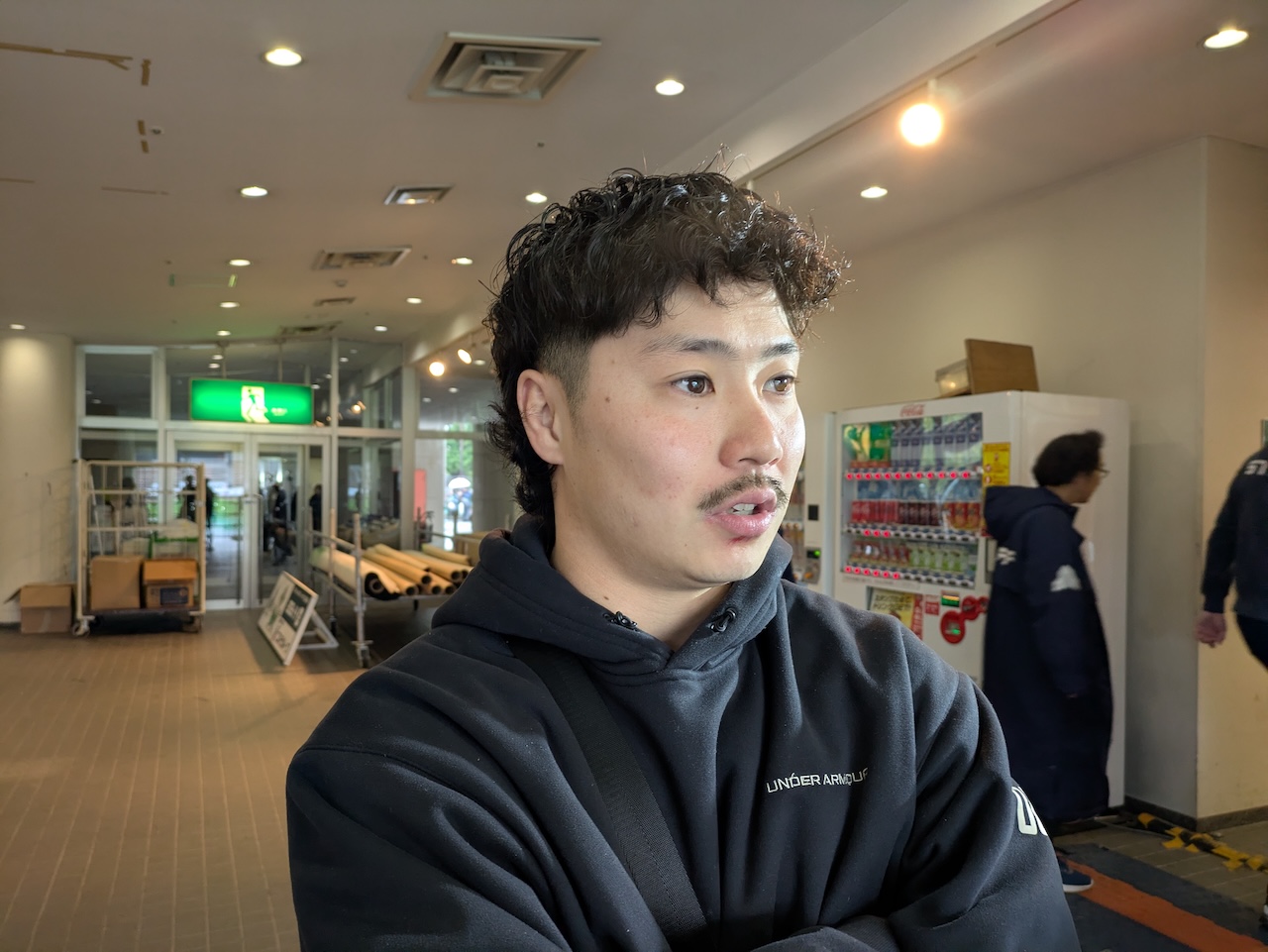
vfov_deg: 54.9
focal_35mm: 25
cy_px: 476
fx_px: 916
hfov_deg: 69.4
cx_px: 634
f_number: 1.89
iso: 184
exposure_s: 1/50
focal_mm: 5.43
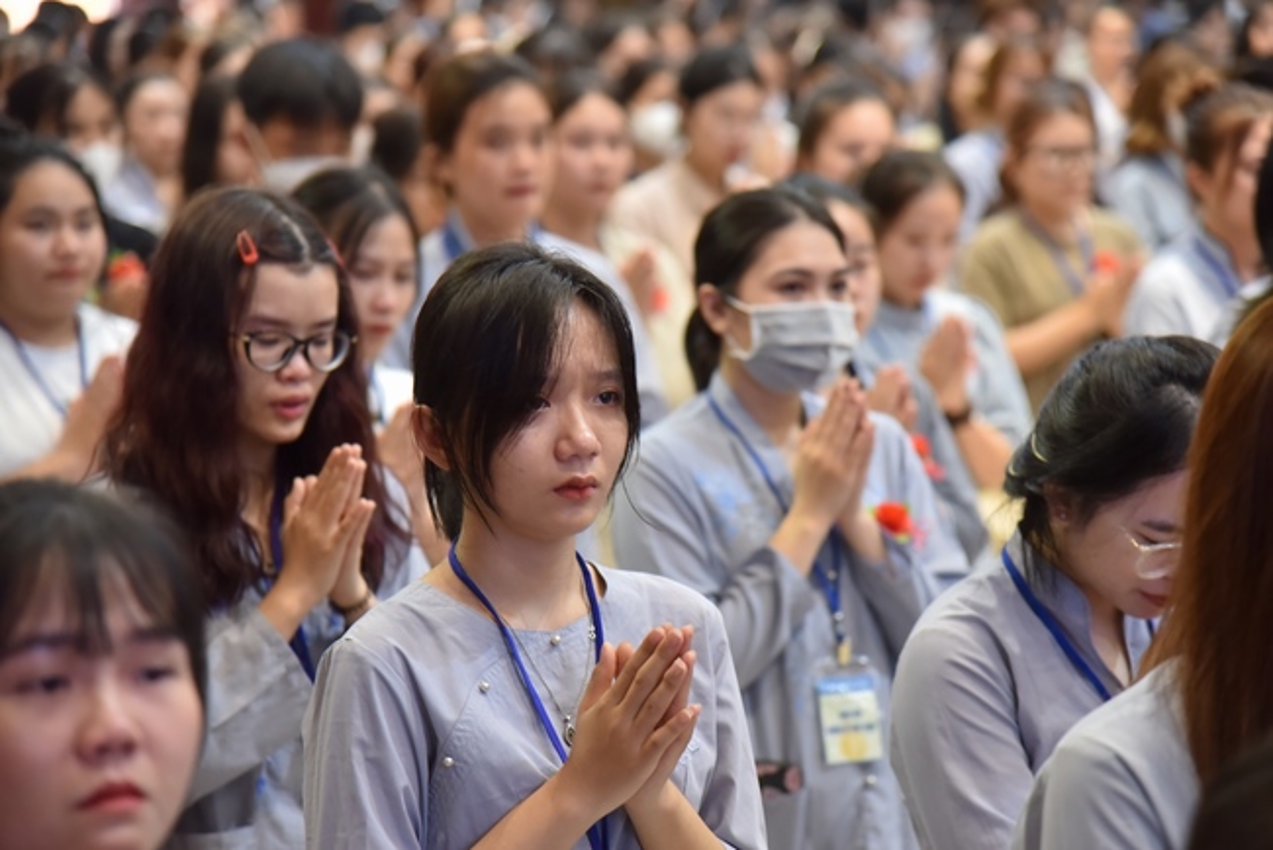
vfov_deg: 11.4
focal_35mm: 120
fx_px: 4245
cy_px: 425
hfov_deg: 17.1
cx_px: 636
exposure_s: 1/50
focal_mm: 120
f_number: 4
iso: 1250
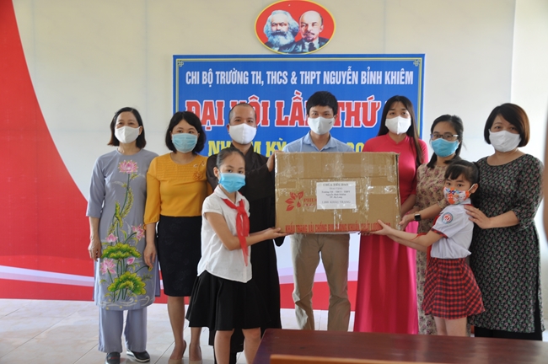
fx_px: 570
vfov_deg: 35.4
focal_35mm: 38
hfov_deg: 51.3
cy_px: 182
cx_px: 274
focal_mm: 25
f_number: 4
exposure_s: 1/15
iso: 200
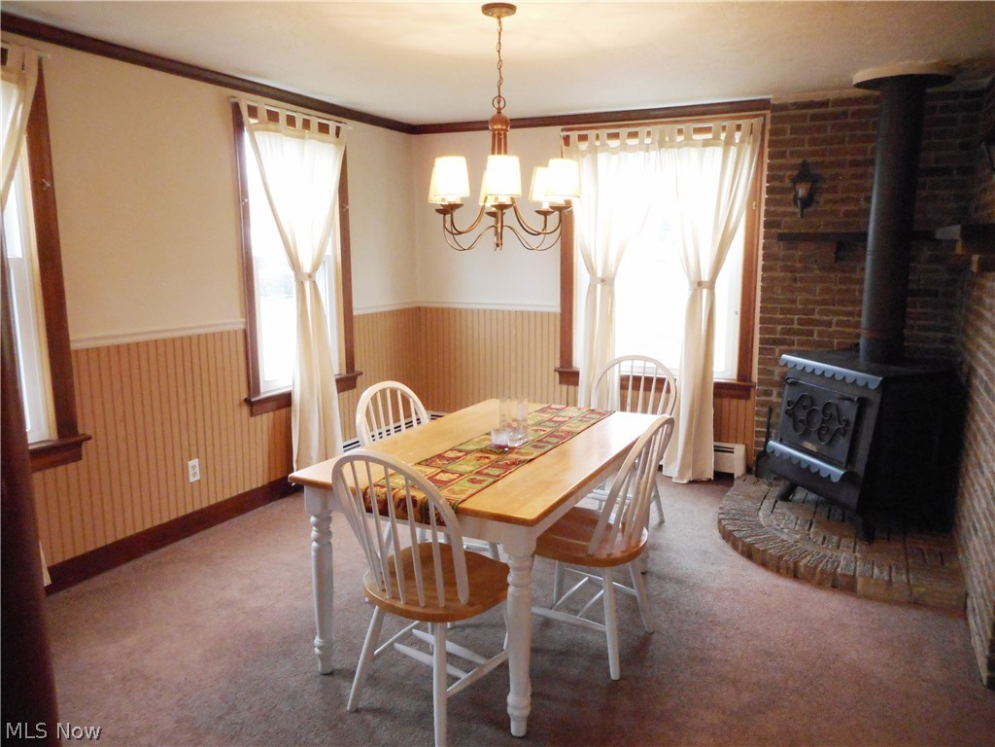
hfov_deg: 69.4
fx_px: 719
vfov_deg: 54.9
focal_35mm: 25
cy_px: 374
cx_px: 498
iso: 400
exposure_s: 1/25
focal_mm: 4.5
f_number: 3.7
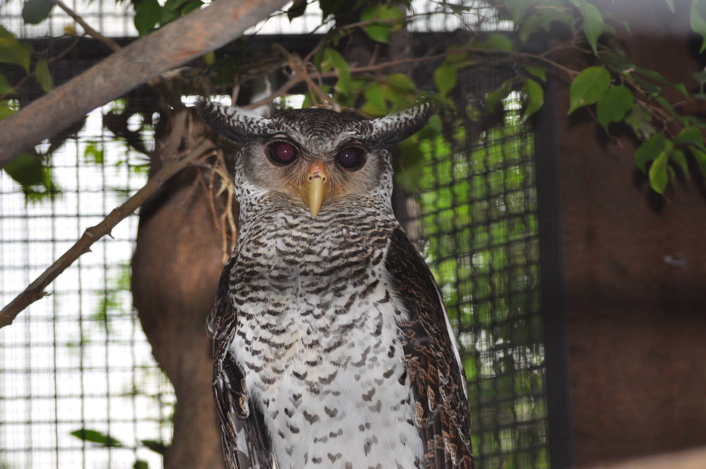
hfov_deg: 19.5
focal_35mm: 105
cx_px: 353
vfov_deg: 13.0
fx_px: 2057
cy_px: 234
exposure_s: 1/125
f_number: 4.5
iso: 450
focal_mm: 70
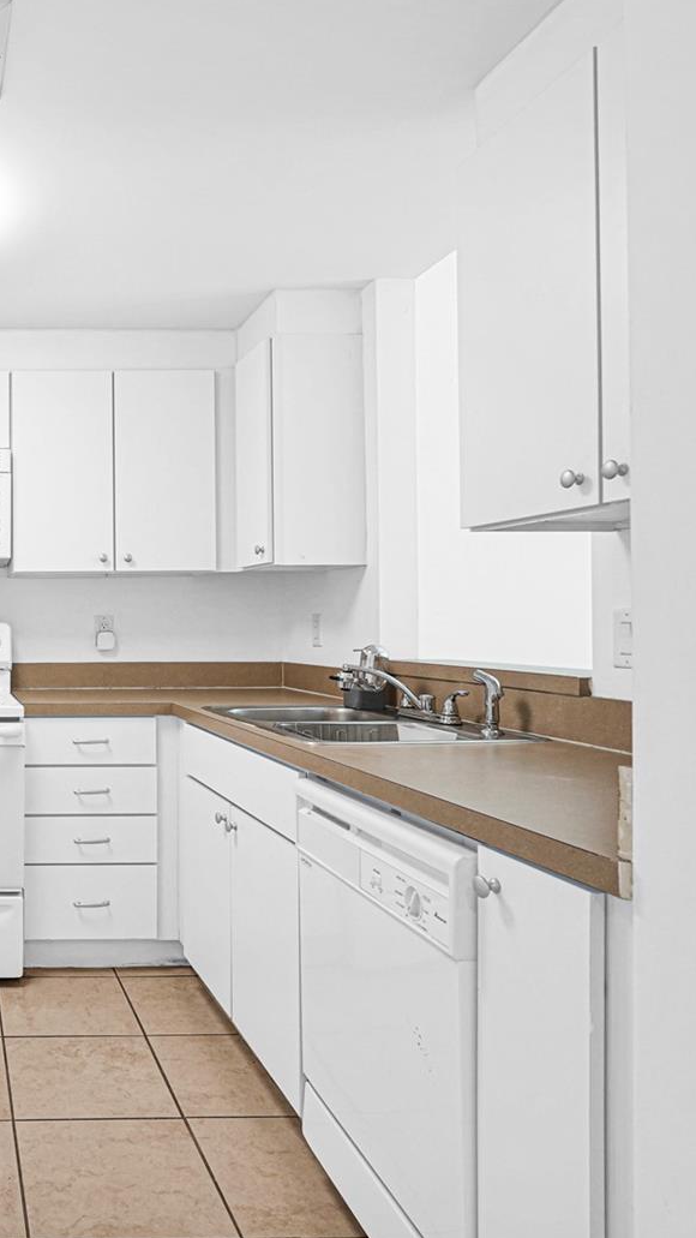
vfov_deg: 71.9
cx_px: -41
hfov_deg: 38.1
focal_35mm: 26
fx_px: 853
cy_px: 615
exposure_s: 1/30
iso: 2000
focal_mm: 16
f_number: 8
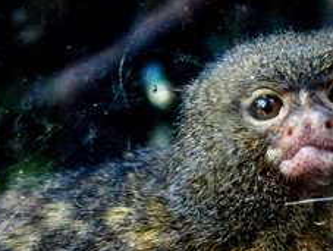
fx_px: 1465
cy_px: 262
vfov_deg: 9.7
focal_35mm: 152
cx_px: 273
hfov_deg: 12.9
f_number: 3.2
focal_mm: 9.8
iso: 100
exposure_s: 1/50
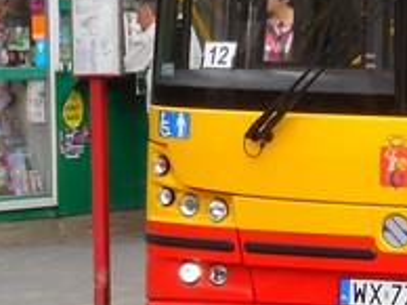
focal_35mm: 285
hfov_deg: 6.8
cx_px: 764
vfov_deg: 5.2
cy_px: 95
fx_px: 3347
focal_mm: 12.5
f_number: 4.4
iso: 125
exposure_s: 1/100
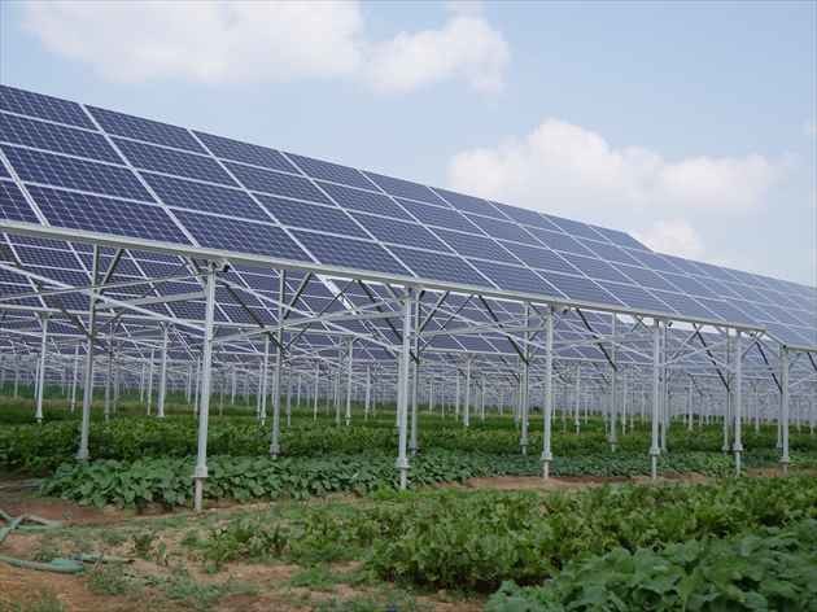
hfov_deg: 49.0
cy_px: 306
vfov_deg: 37.7
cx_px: 408
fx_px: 897
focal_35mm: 38
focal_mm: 19
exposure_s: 1/1000
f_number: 3.8
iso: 200
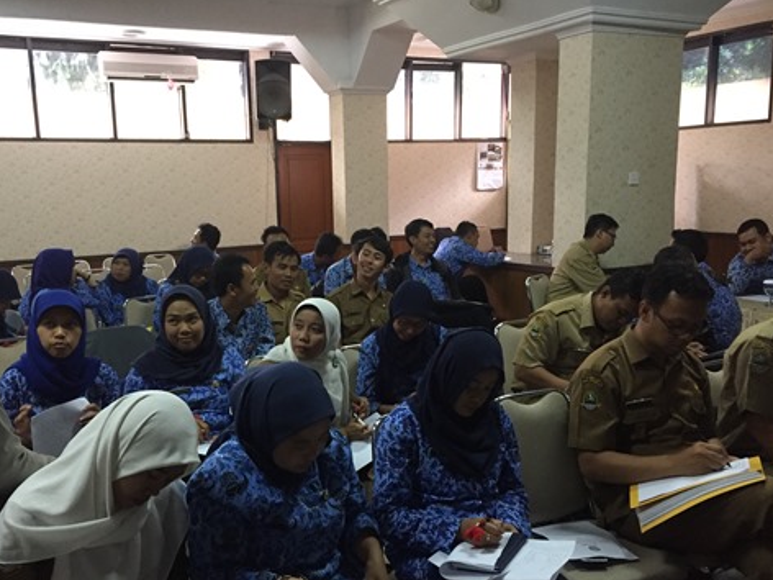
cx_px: 335
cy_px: 330
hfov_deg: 53.8
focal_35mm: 34
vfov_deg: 41.7
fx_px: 759
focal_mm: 4.15
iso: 320
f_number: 2.2
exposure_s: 1/33
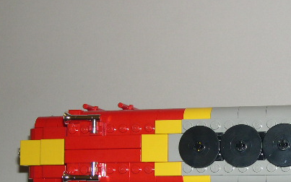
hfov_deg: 21.4
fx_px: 761
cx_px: 222
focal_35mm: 96
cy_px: 157
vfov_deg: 13.5
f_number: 3.4
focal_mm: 12.2
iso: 100
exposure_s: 1/60
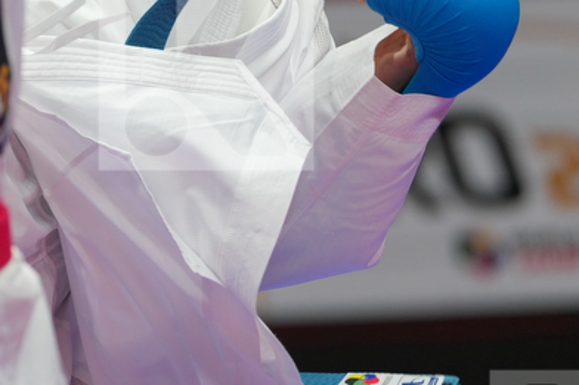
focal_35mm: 816
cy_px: 66
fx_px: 13118
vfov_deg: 1.7
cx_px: -185
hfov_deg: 2.5
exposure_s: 1/1000
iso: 400
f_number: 2.8
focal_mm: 200
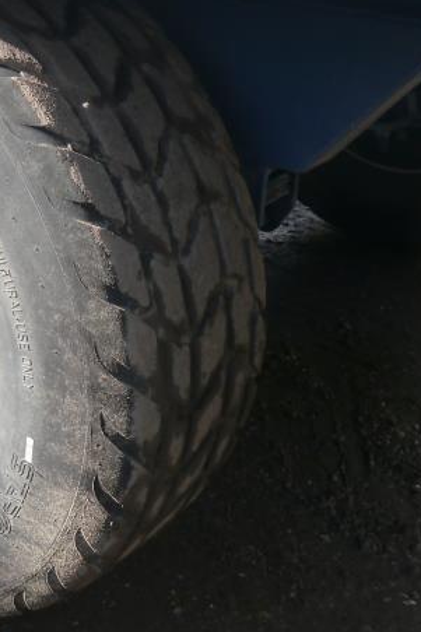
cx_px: -56
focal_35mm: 66
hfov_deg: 19.6
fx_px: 1159
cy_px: 242
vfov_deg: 30.4
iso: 160
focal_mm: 14
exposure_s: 1/200
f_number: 5
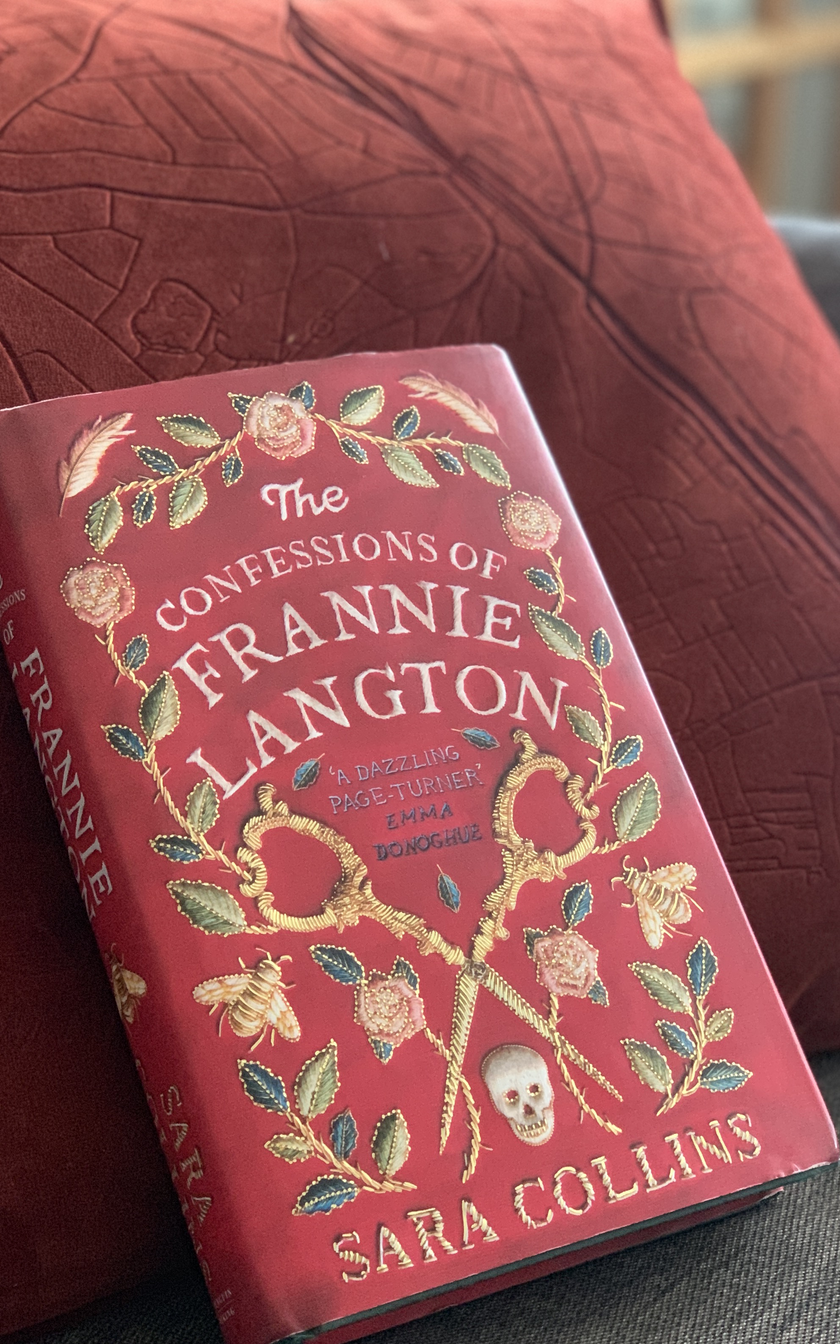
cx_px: 444
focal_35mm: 70
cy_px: 713
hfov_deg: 18.6
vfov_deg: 29.4
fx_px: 2564
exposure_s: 1/31
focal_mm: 6
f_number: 2.4
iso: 500
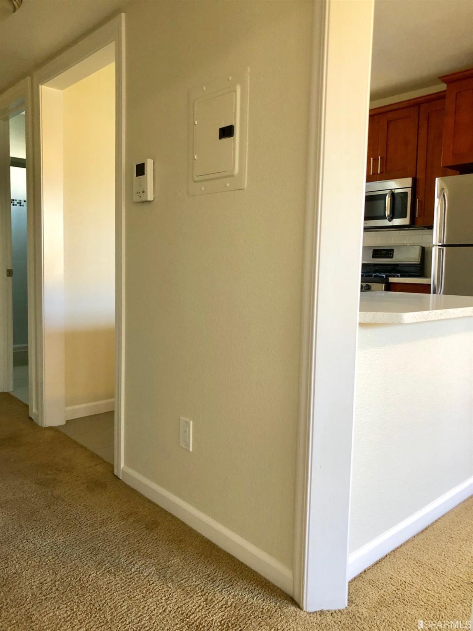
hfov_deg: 49.8
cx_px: 236
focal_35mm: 28
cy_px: 316
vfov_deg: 63.4
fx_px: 510
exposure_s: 1/20
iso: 40
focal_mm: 4
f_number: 1.8
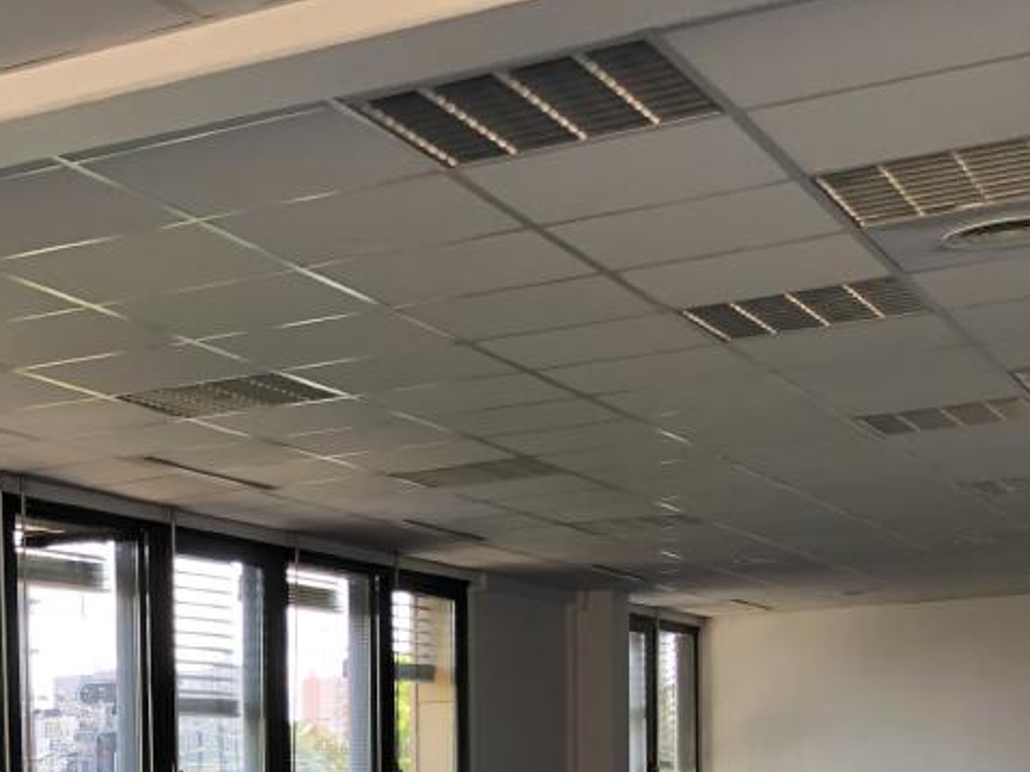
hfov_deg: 24.3
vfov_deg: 18.2
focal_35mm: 75
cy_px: 1029
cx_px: -97
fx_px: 2231
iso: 50
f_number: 1.8
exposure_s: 1/120
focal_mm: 3.99
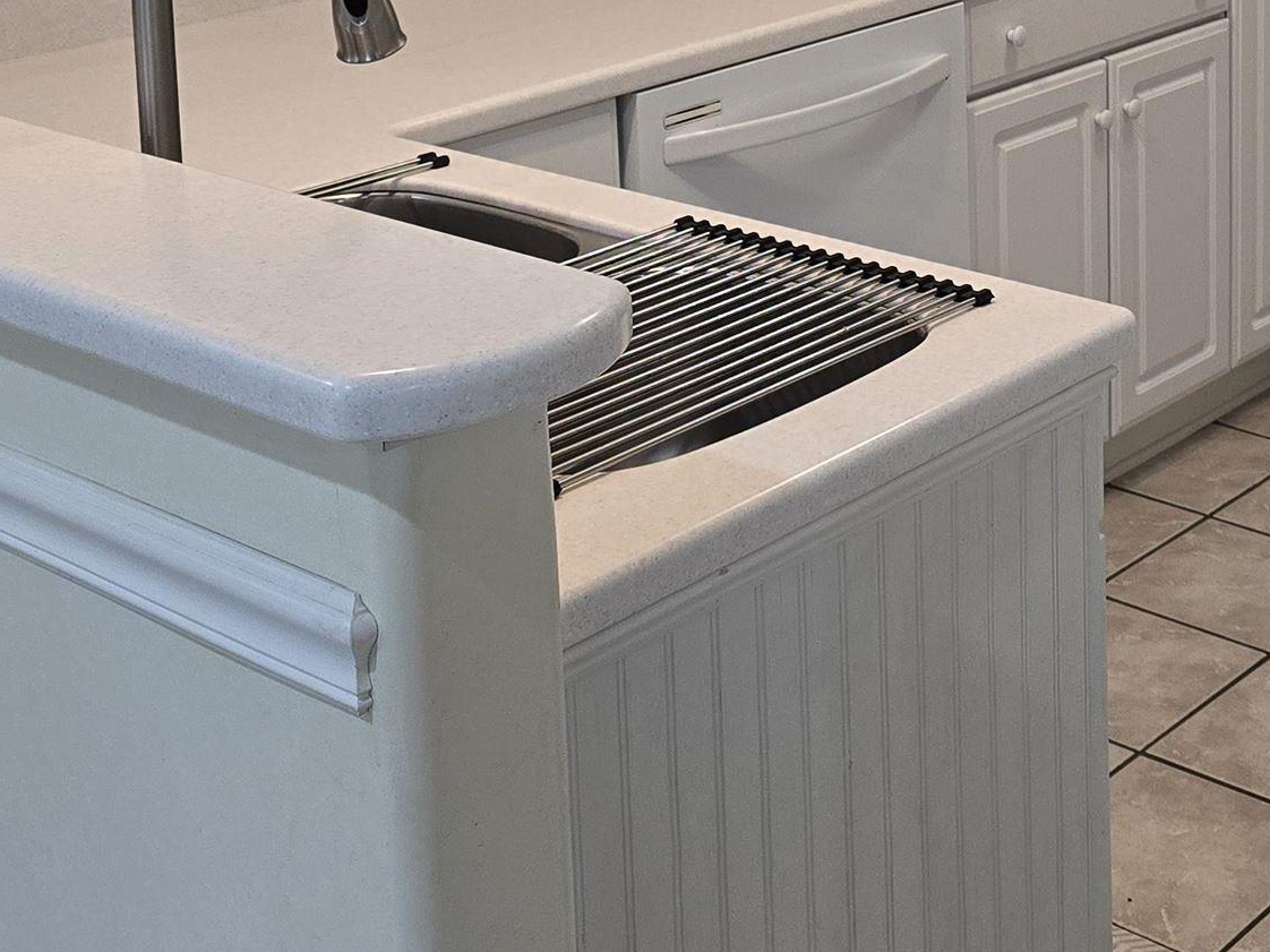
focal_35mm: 63
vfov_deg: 21.8
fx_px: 2311
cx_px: 1112
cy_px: -139
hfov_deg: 29.6
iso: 250
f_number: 1.7
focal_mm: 6.3
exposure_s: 1/120
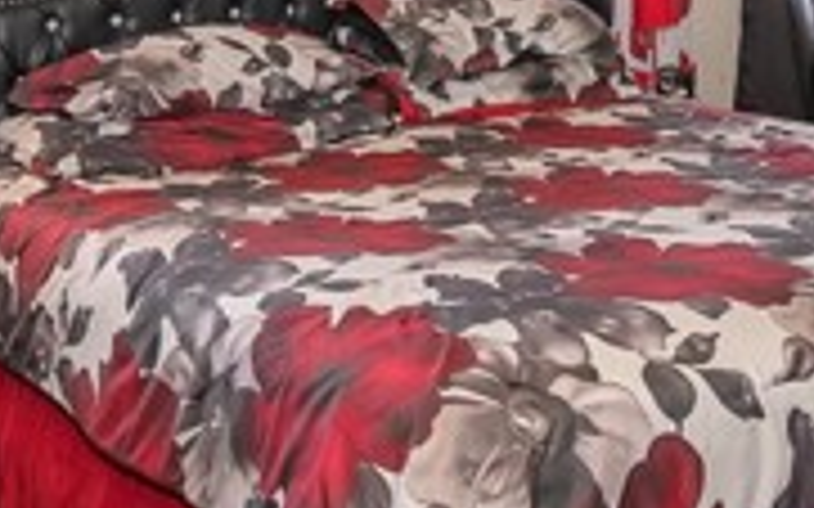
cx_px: 391
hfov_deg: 31.5
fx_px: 1442
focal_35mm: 65
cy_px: -146
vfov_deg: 18.6
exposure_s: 1/60
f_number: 5.6
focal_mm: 12
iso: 400
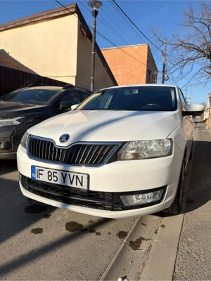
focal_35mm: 24
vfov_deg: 71.6
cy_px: 140
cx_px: 106
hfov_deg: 56.8
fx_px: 195
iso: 64
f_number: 1.78
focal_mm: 6.76
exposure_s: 1/5618
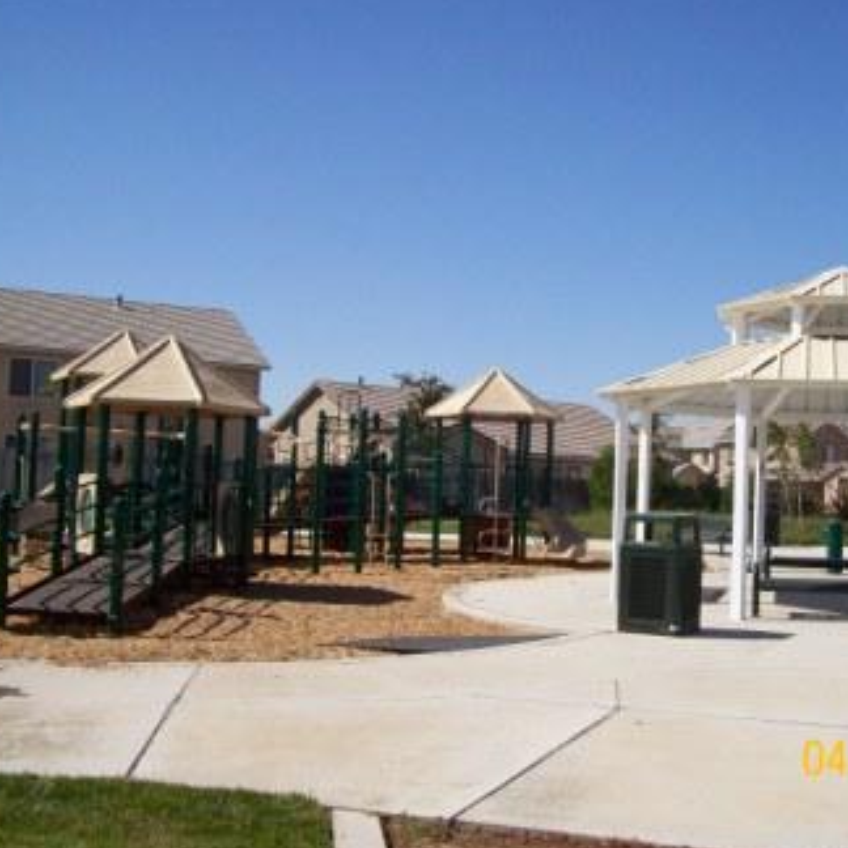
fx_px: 1219
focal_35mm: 44
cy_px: 427
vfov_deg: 38.3
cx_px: 505
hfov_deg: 38.2
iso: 80
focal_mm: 6
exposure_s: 1/900
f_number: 4.8
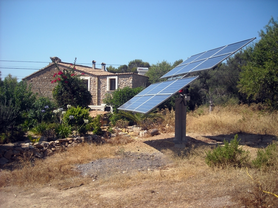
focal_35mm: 35
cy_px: 104
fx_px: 281
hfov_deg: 52.6
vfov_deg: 40.7
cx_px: 139
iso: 64
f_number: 5.6
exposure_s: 1/260
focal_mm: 5.7
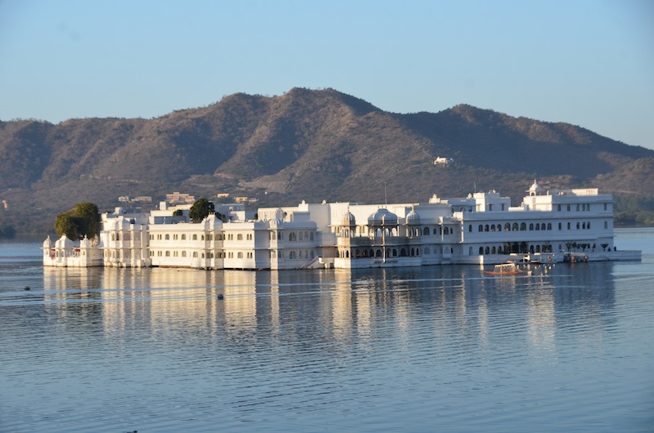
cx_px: 327
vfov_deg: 14.0
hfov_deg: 21.0
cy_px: 216
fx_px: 1768
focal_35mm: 98
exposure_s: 1/250
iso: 400
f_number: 10
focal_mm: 65
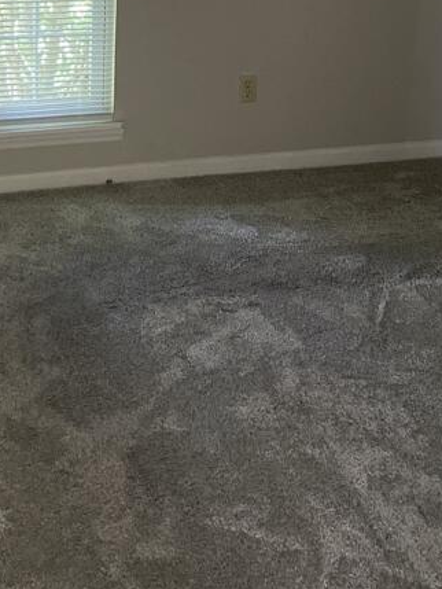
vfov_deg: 29.9
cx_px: 84
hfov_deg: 23.3
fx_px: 1055
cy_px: 66
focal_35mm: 62
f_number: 1.6
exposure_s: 1/40
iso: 500
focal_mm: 4.2
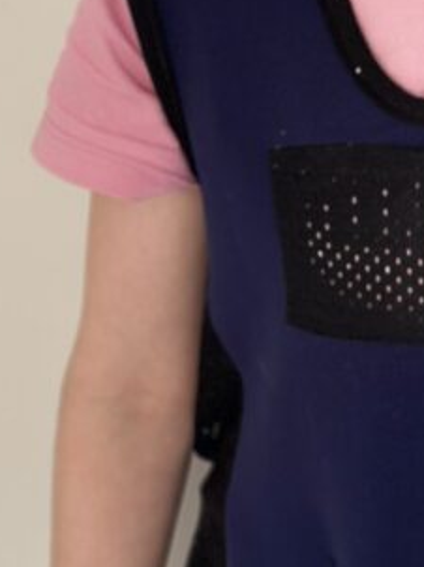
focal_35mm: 163
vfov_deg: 12.0
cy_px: 17
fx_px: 2666
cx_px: 572
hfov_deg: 8.9
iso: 125
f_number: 1.78
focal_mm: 6.86
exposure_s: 1/60
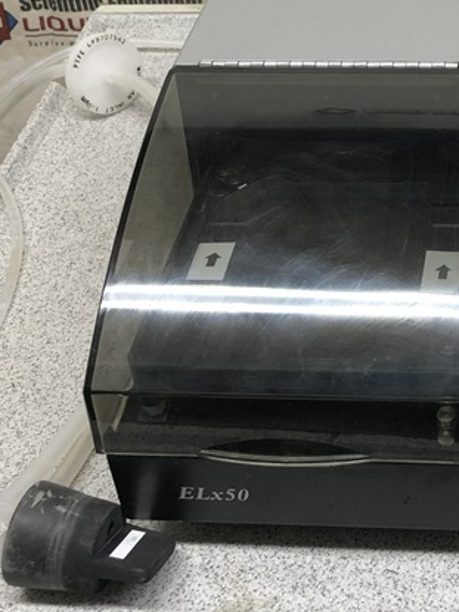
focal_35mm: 68
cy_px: 127
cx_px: 477
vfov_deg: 28.0
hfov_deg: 20.8
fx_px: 1203
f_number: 1.8
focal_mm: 3.99
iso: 20
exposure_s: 1/30
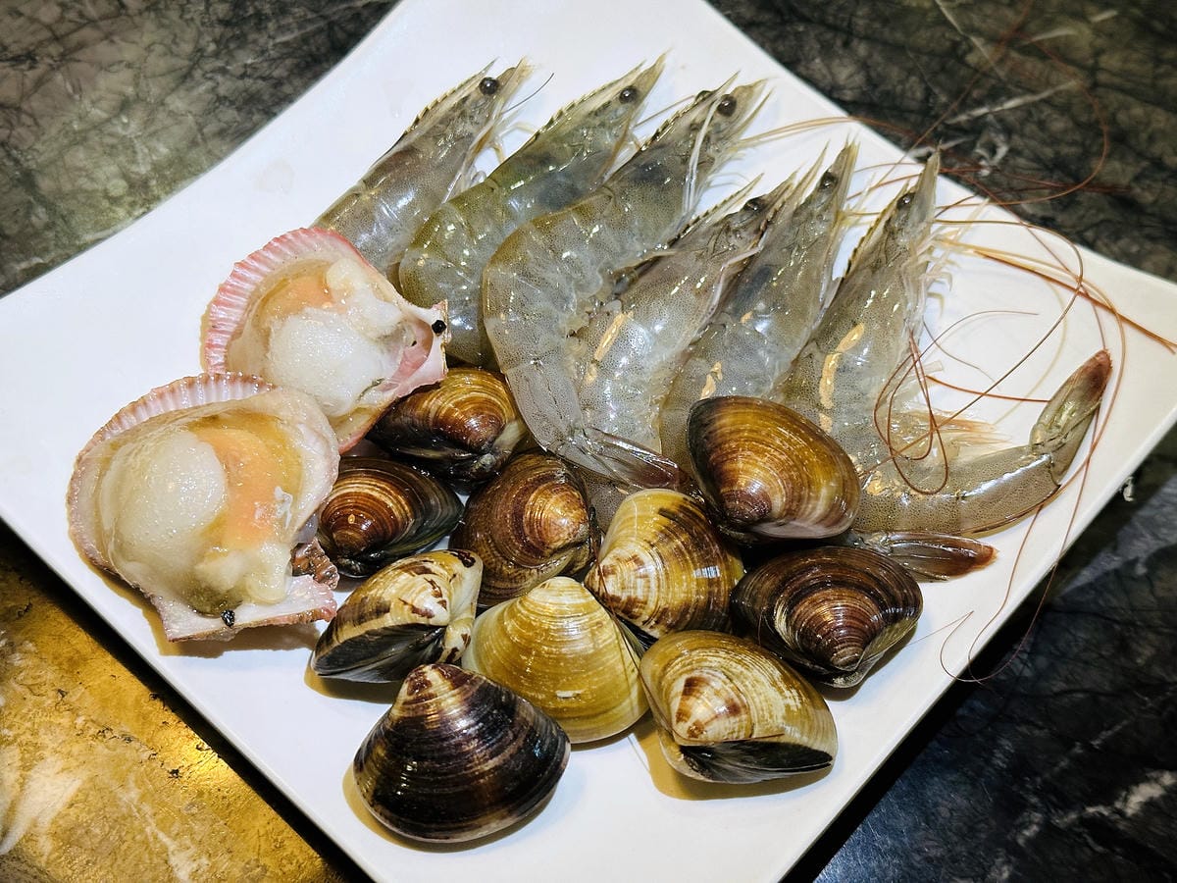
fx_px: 1632
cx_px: 588
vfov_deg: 30.3
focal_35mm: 48
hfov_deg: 39.7
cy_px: 442
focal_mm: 6.86
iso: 200
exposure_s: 1/40
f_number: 1.78
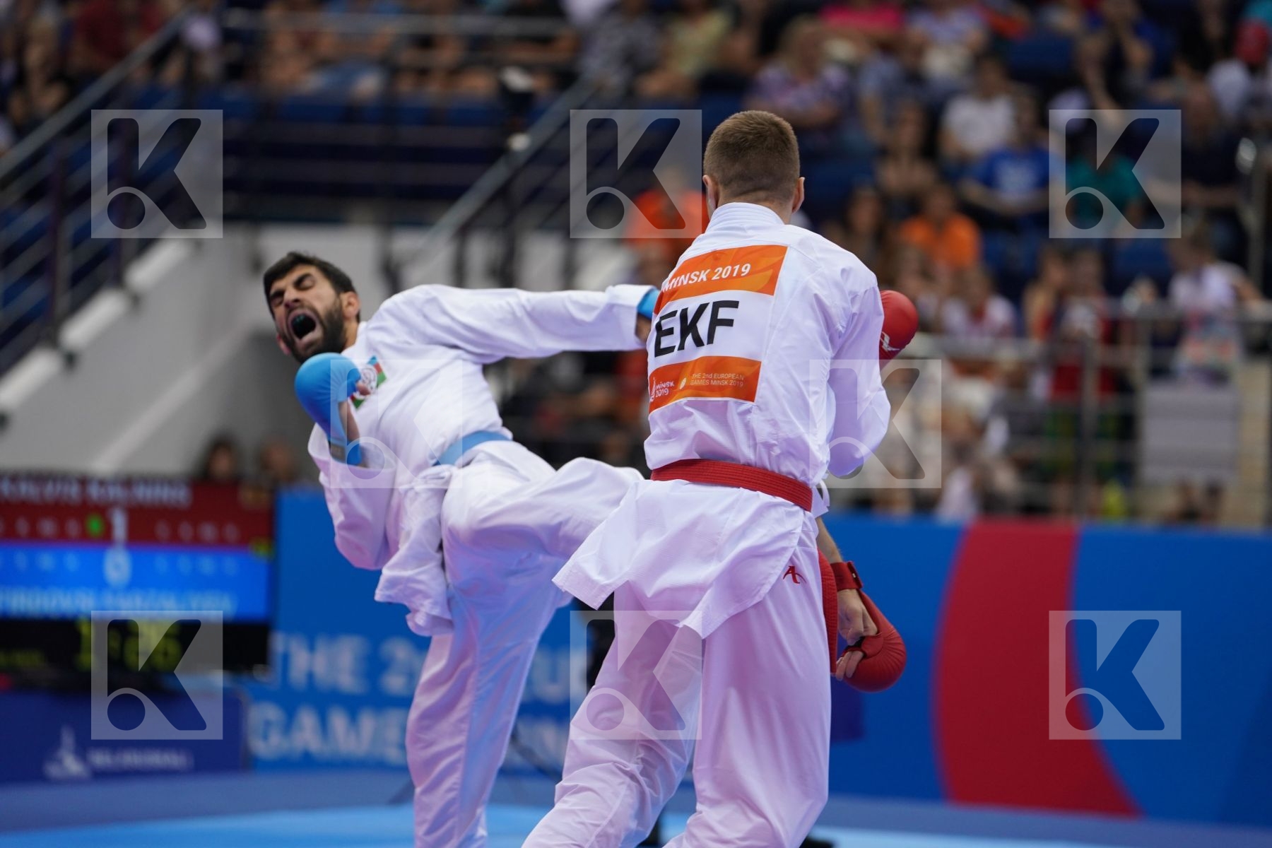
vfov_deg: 6.9
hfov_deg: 10.3
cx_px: 636
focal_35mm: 200
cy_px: 424
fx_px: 7066
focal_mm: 200
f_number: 2.8
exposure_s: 1/1000
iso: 1000
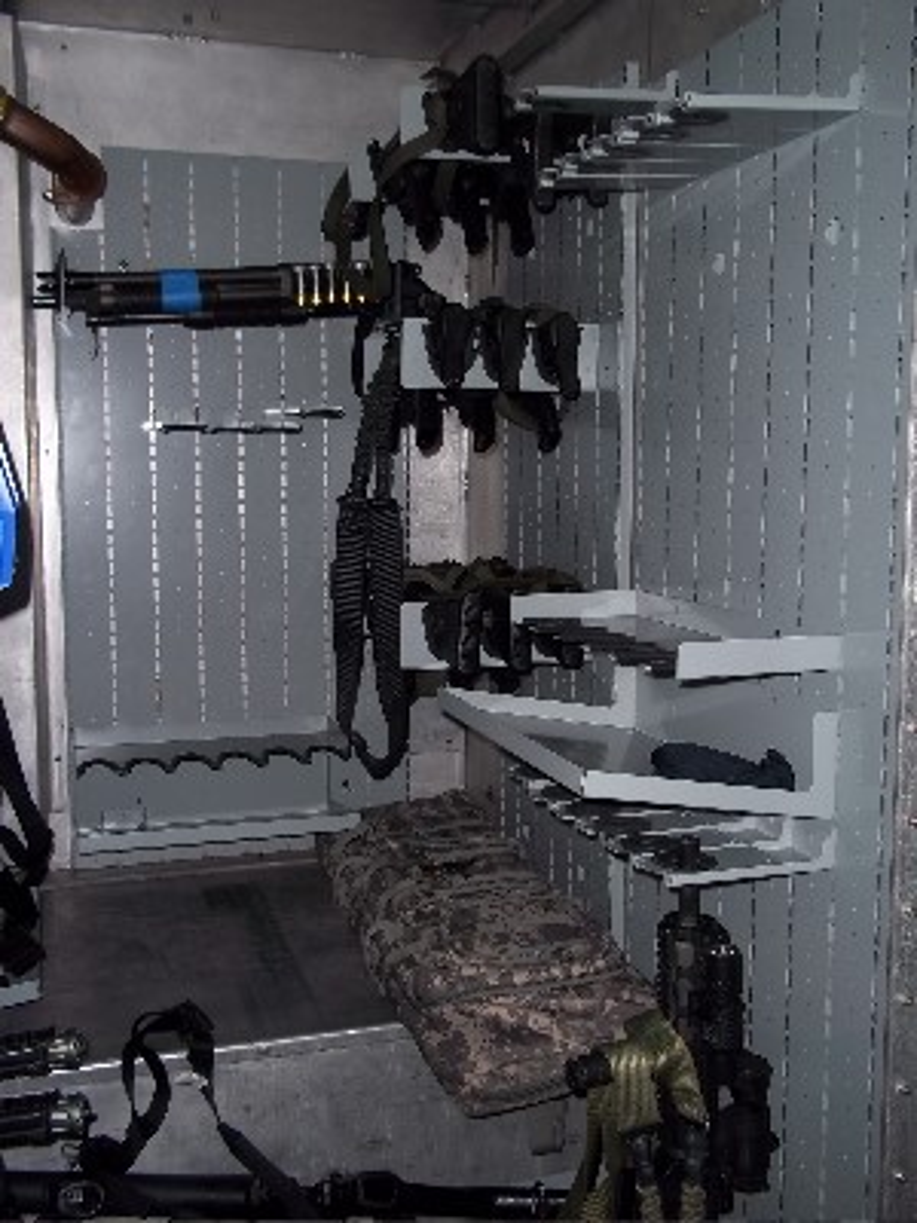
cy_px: 612
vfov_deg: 51.4
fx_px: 1272
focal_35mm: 36
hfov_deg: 39.7
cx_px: 458
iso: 80
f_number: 3.1
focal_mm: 6.5
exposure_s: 1/30
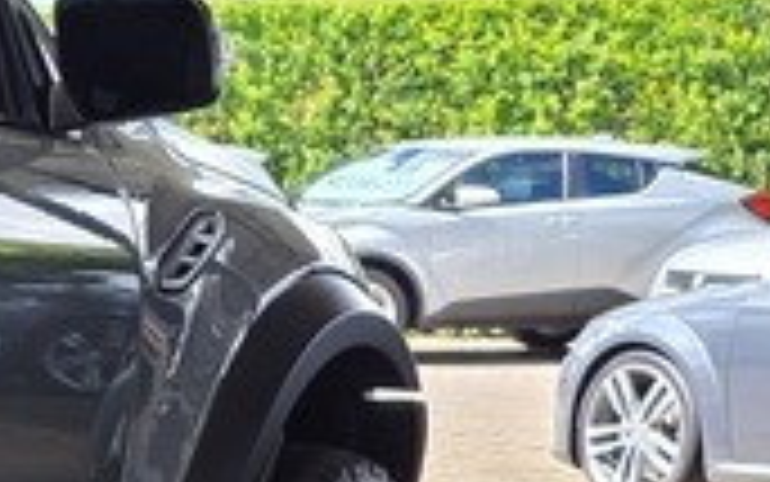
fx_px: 3065
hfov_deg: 11.2
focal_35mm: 146
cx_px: -1265
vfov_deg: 8.9
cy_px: 496
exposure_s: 1/199
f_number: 1.7
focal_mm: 6.25
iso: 20
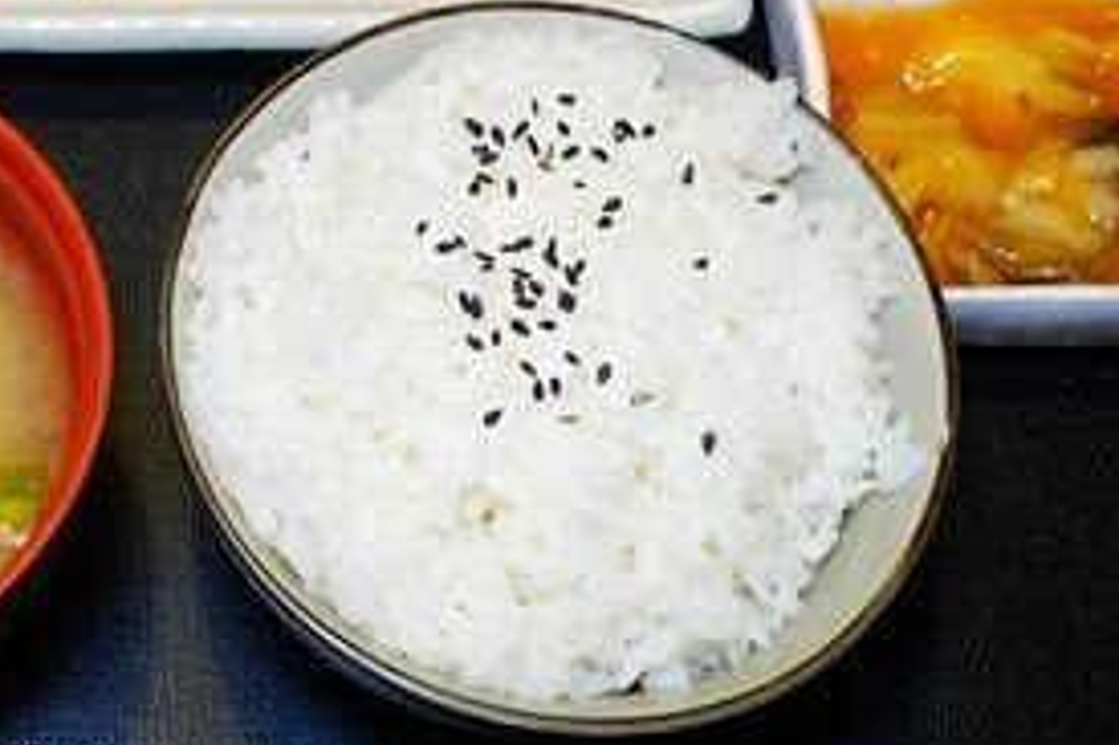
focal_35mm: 85
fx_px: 2640
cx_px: 69
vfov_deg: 15.9
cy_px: 120
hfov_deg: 23.2
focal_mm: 13.29
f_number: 3.5
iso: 640
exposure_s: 1/40
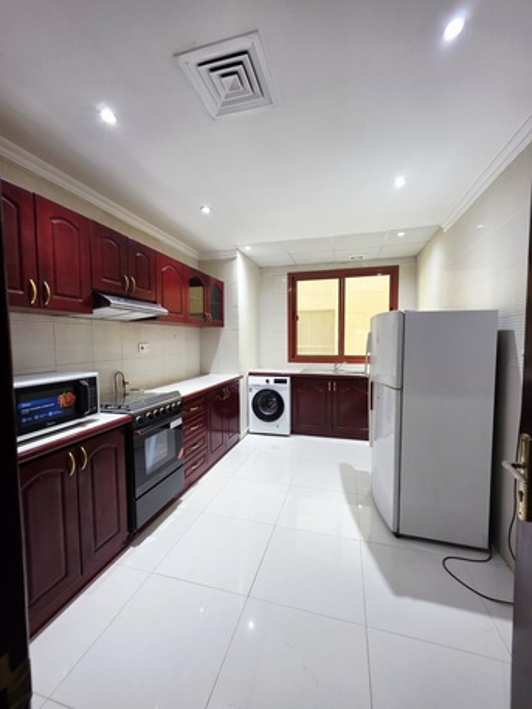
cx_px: 266
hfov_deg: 89.9
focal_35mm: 13
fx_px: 266
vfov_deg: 106.2
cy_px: 354
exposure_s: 1/50.3
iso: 160
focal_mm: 2.2
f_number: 1.9
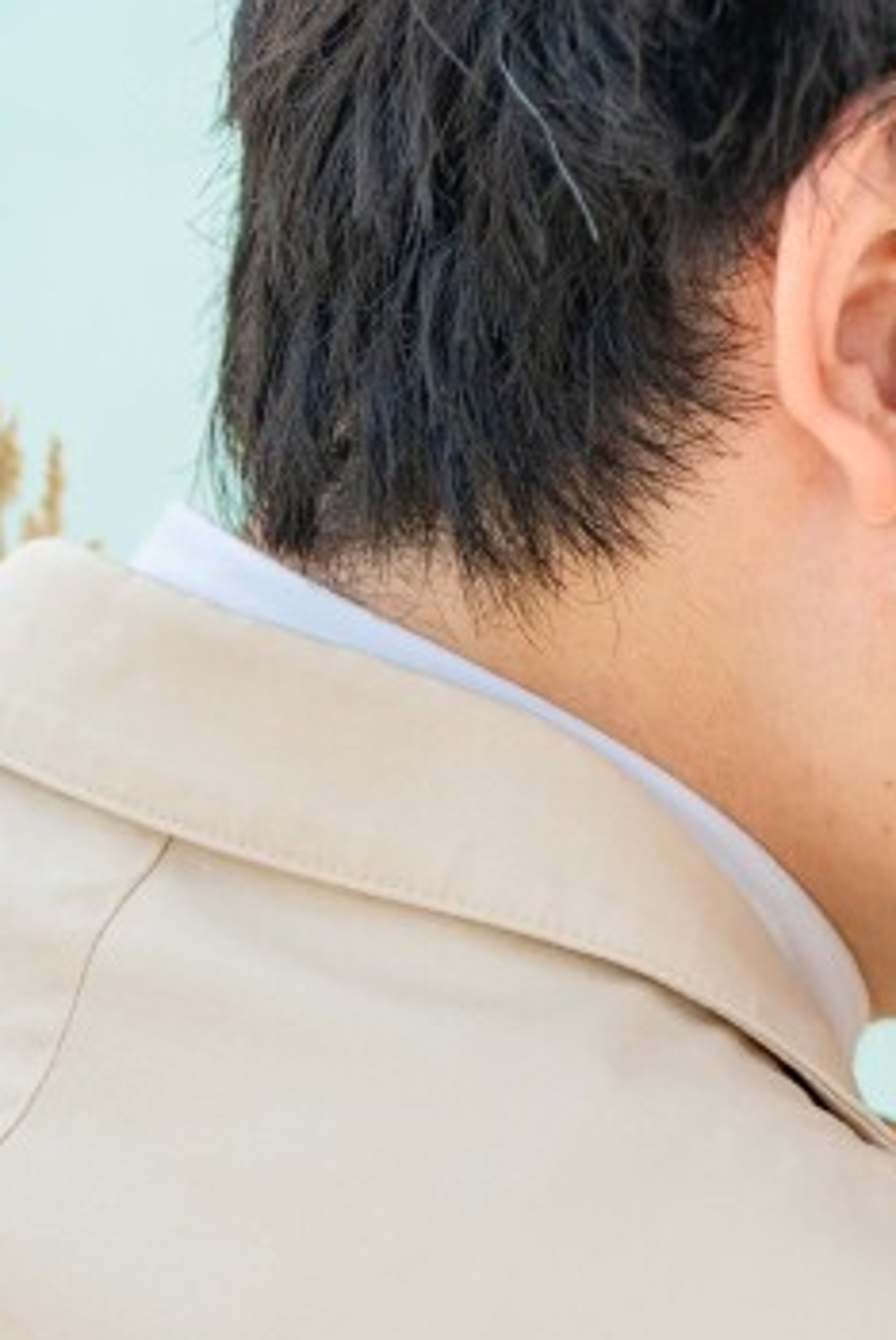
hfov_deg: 4.3
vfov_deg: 6.5
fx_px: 11736
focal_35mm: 315
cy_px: 1240
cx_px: 1501
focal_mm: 92
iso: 200
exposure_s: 1/2000
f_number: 2.8
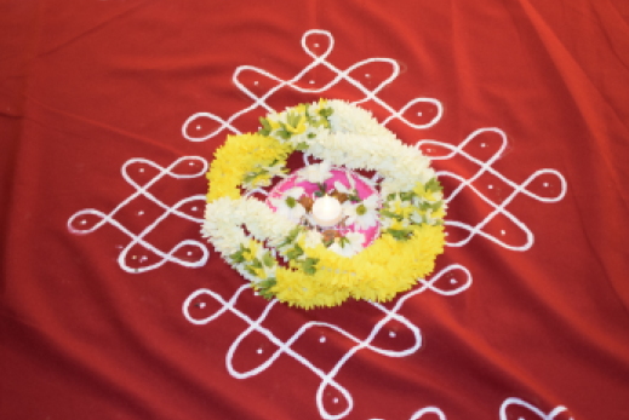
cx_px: 322
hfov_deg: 33.1
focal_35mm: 61
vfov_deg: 22.5
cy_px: 206
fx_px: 1059
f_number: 2.2
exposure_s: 1/60
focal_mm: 35
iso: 560
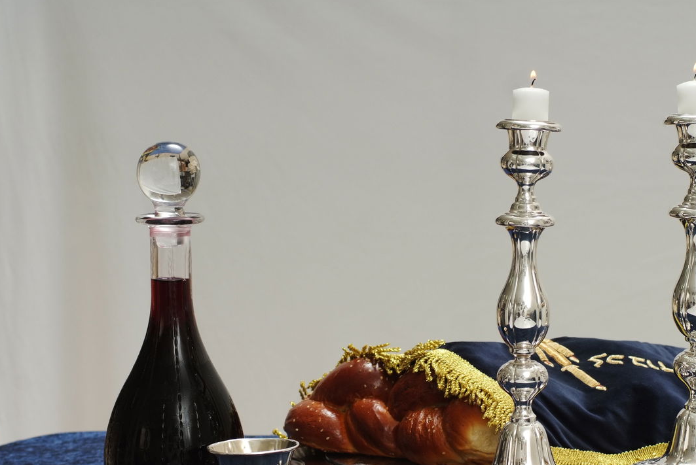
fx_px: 3058
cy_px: 287
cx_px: 451
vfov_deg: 8.7
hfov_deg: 13.0
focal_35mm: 158
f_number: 8
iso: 200
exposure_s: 1/160
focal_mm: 80
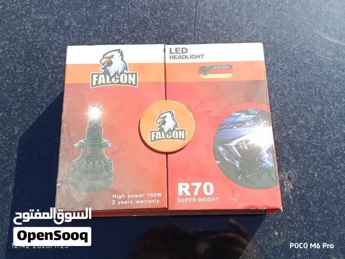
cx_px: 172
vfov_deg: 40.7
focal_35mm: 35
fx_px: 349
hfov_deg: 52.6
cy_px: 130
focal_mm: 4.71
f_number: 1.7
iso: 50
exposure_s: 1/243
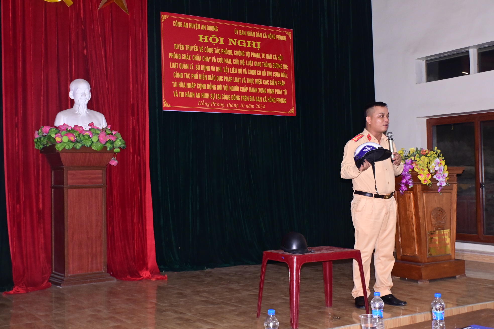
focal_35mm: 45
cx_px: 247
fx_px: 617
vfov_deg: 29.9
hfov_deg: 43.6
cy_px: 164
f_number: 4
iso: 2000
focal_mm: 30
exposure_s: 1/200
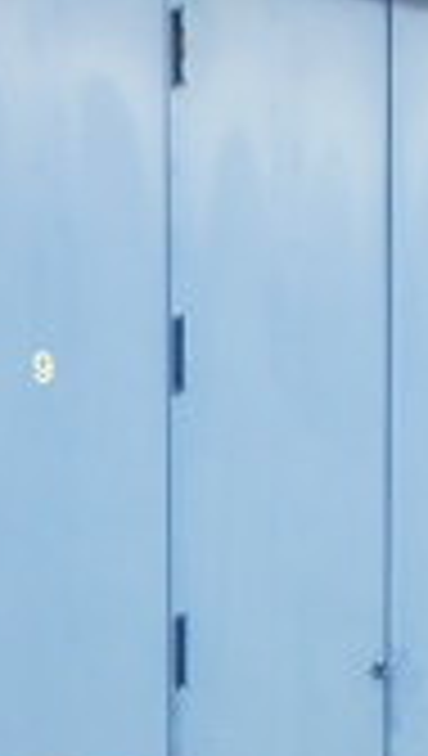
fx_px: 2331
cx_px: 414
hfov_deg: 10.4
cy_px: 1040
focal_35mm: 116
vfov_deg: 17.1
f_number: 3.5
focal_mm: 5
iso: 100
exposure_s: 1/500
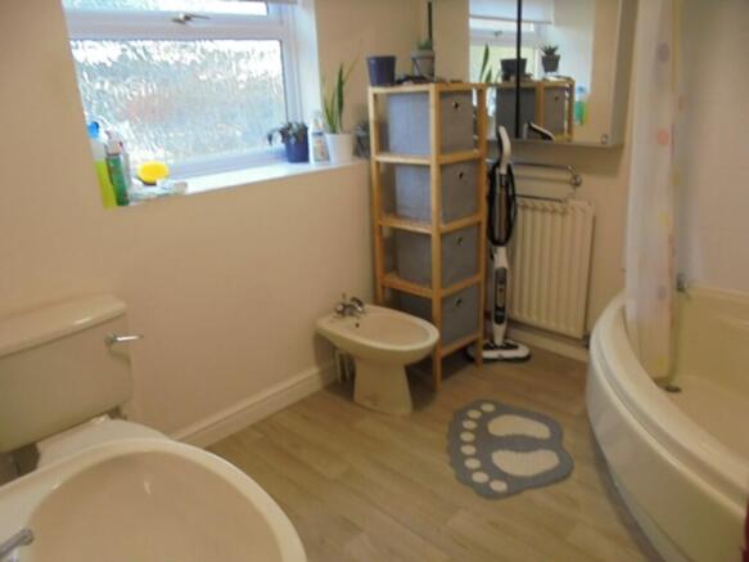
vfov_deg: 53.0
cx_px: 374
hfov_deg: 67.3
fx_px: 562
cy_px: 281
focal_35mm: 26
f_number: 3.5
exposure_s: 1/30
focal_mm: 4.6
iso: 200
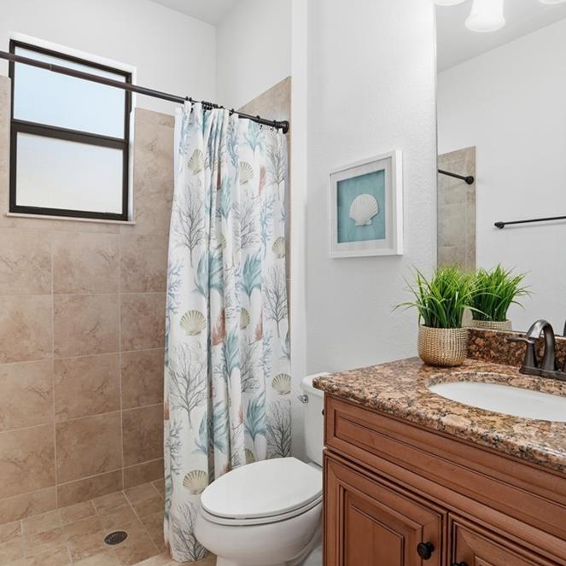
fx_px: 388
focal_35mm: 21
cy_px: 279
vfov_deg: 72.1
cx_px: 301
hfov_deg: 72.1
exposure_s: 1/40
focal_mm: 16
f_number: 9
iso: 200
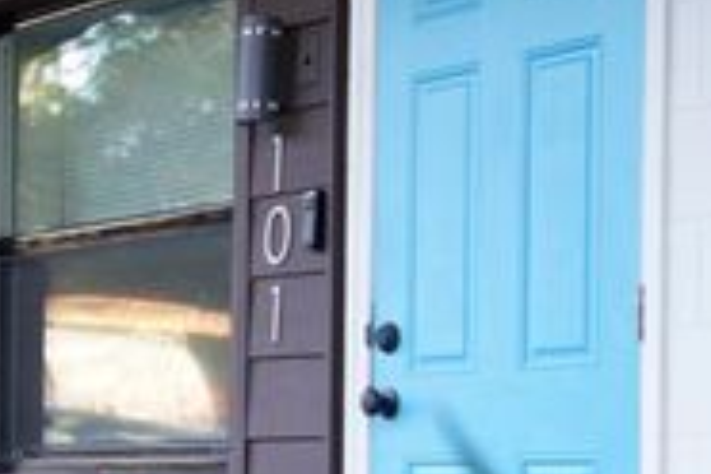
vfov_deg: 11.3
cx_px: 134
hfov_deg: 16.8
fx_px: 2390
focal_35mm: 121
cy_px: 426
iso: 250
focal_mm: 45
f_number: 2.8
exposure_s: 1/80
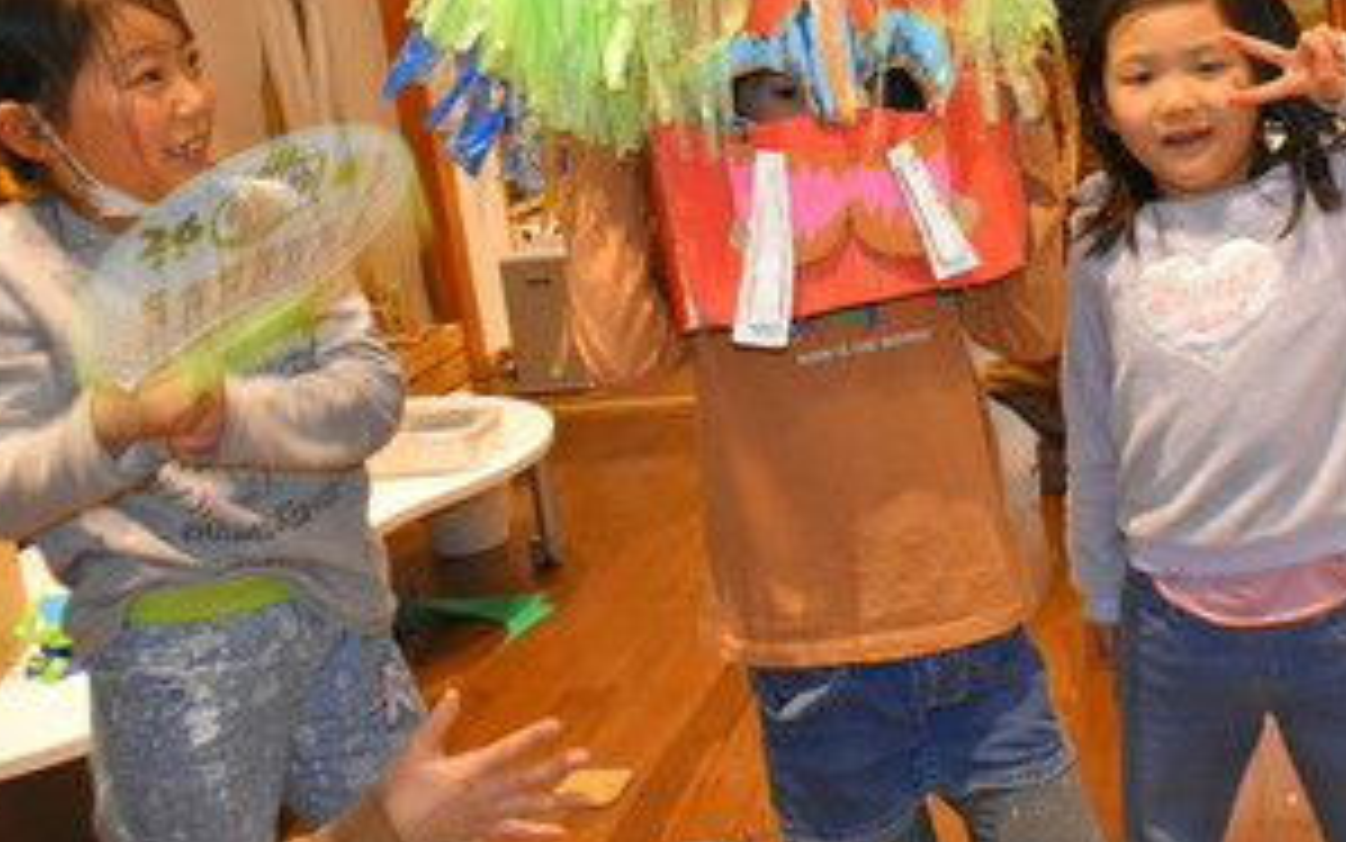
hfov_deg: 42.8
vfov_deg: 27.9
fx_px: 1688
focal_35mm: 46
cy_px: 308
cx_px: 909
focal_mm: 18
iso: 2500
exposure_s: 1/80
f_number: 6.3
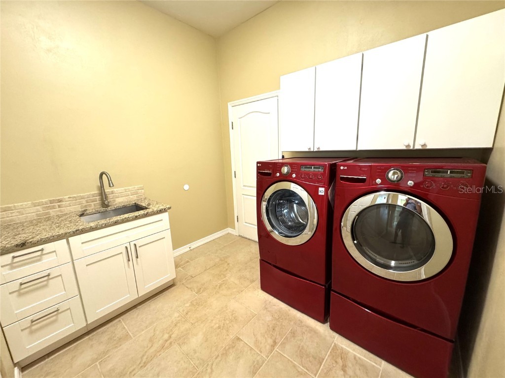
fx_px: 204
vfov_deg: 85.7
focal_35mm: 14
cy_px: 189
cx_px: 252
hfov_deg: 102.1
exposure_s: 1/60
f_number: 2.2
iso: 400
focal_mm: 2.22
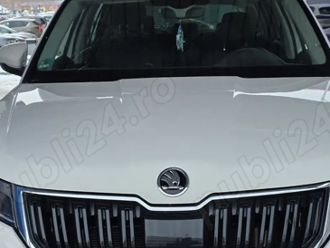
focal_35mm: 63
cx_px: 184
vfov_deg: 23.2
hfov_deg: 30.7
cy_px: 164
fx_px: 601
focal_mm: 6.3
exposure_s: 1/100
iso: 80
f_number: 1.7
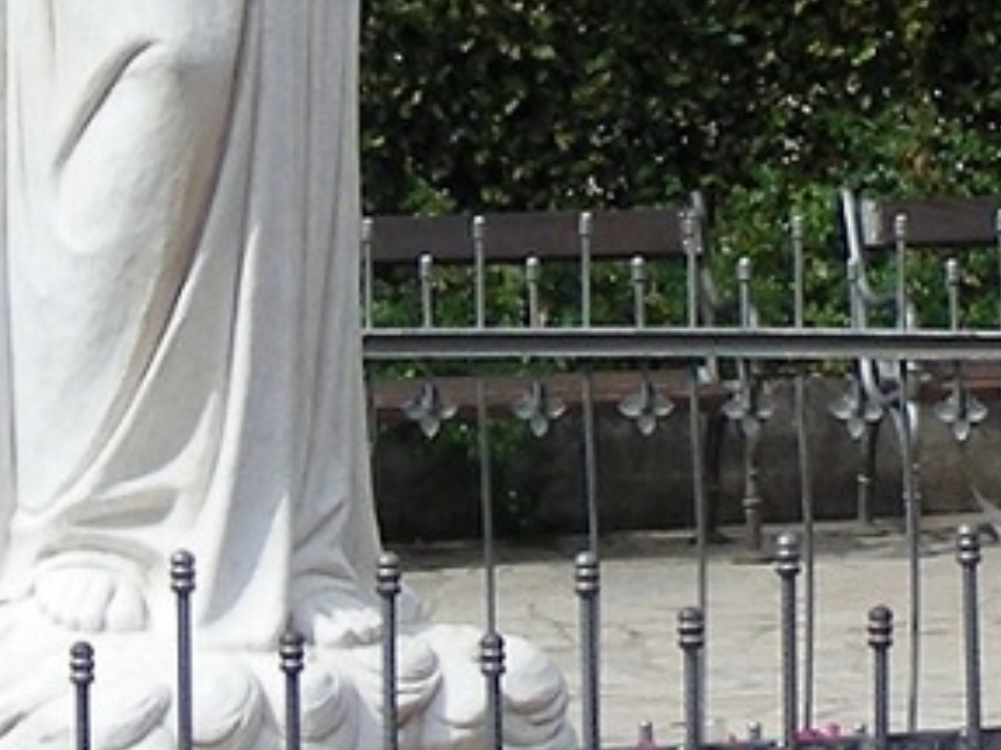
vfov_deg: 6.9
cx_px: 860
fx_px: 6186
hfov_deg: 9.2
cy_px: -65
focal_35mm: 214
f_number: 4
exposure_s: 1/538
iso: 50
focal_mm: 6.3
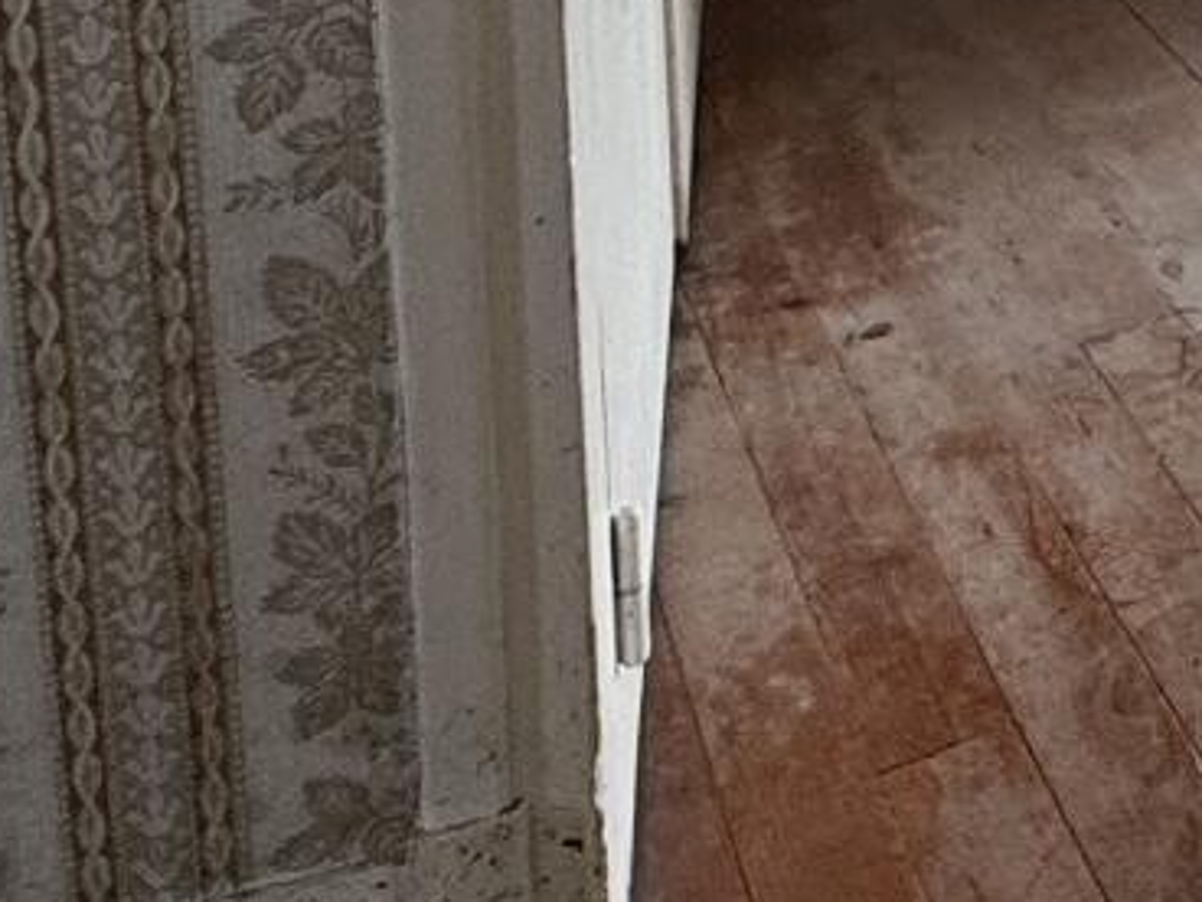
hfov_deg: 20.5
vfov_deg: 16.8
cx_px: 2045
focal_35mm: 73
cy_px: -703
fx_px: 2535
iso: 160
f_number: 2.2
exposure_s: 1/99
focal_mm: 2.22
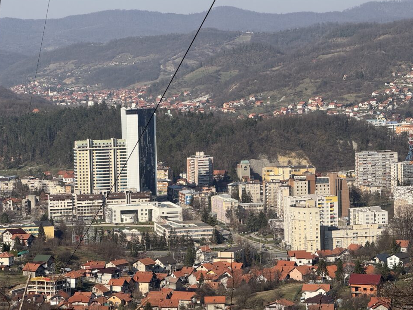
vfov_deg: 11.6
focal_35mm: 128
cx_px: 201
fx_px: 1527
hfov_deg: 15.4
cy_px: 152
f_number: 2.8
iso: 50
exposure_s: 1/1368
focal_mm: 15.66
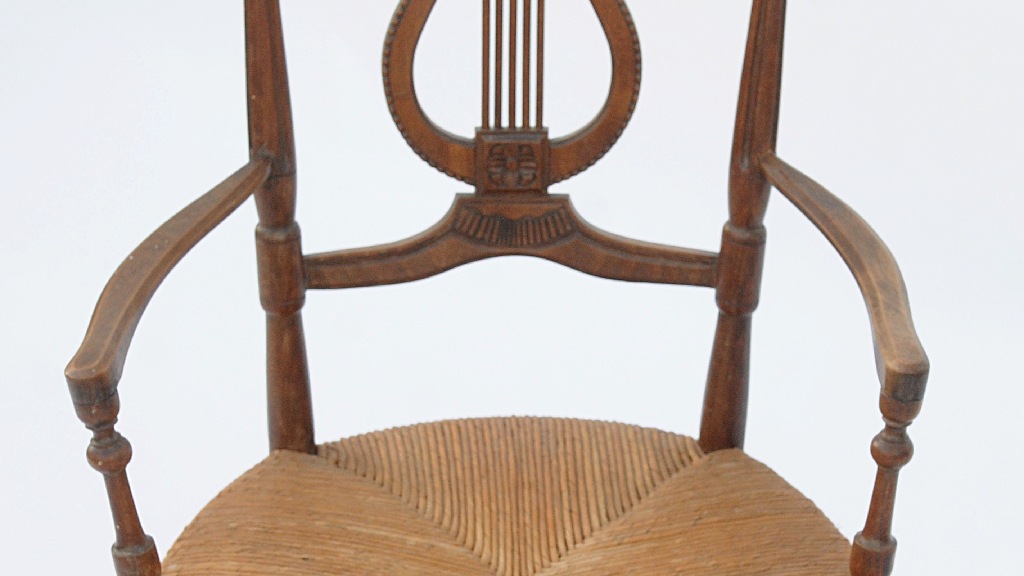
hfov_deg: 25.7
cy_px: 471
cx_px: 512
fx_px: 2248
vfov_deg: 14.5
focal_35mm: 83
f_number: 6.3
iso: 400
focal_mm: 35
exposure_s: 1/125
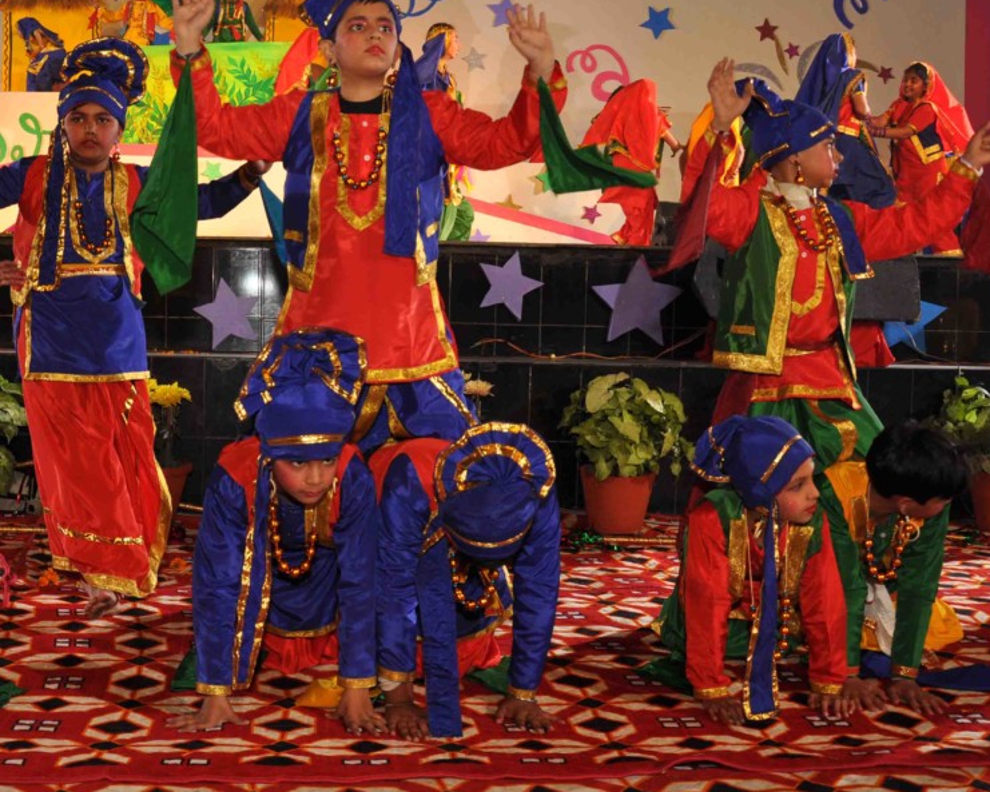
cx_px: 331
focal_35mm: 41
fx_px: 1201
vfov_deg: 36.5
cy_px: 363
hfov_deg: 44.1
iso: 200
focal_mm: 18
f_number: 4.5
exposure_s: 1/125
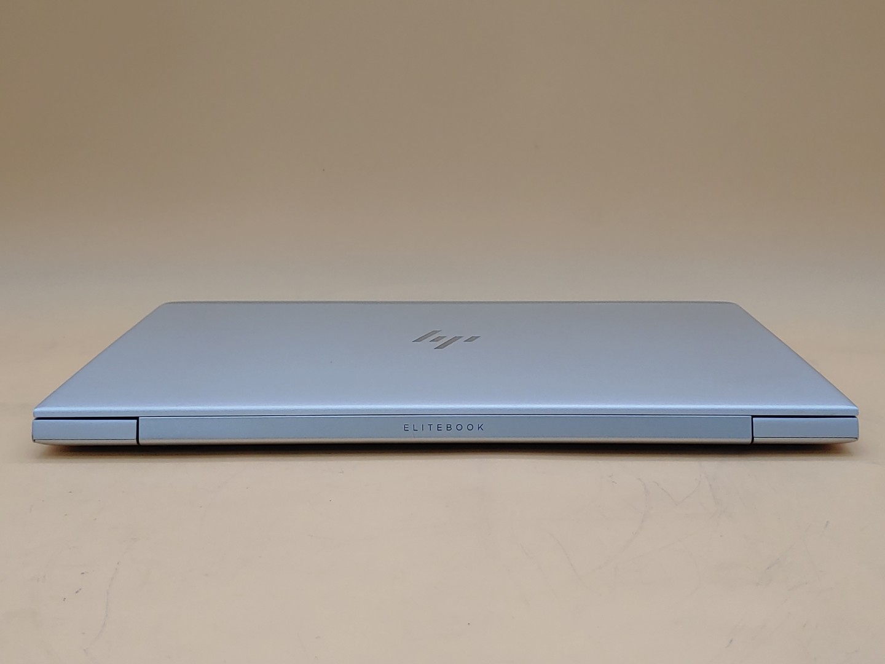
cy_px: 332
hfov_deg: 38.9
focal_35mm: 49
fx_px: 1253
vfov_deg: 29.7
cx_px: 442
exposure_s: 1/233
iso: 50
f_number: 1.8
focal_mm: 4.36
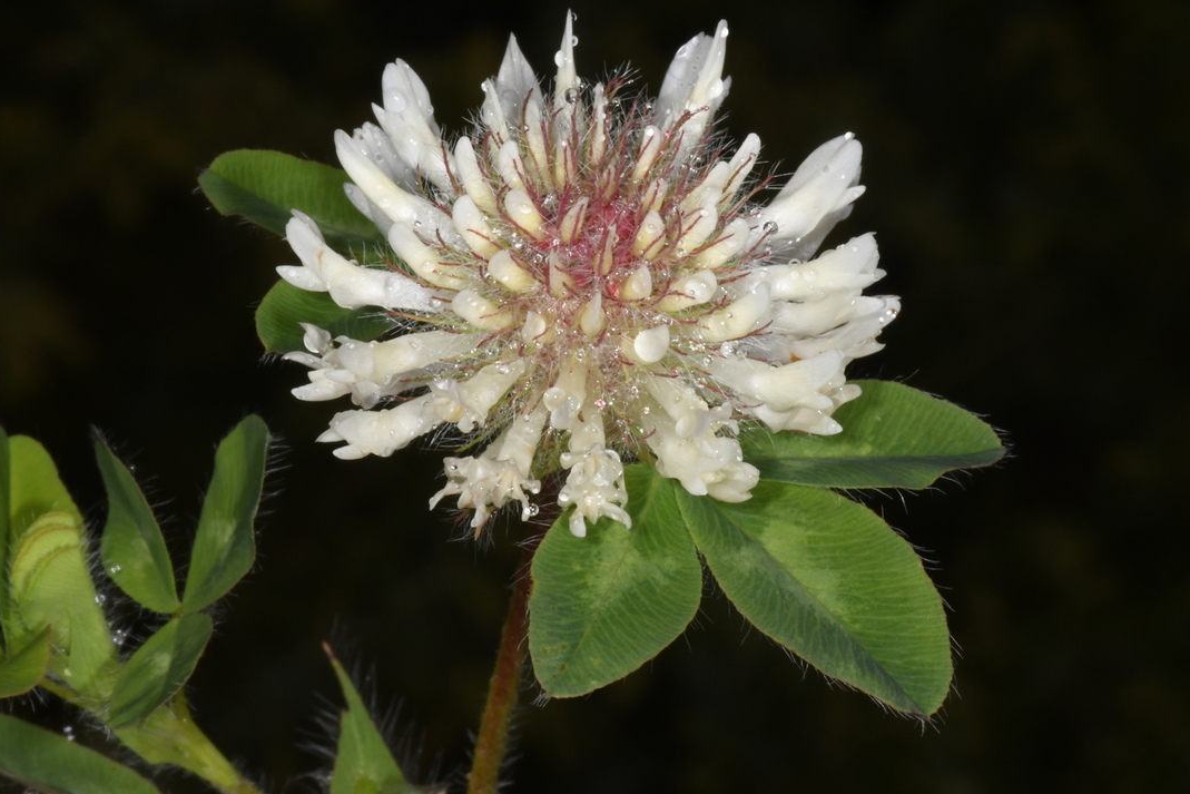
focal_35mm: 160
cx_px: 587
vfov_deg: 8.6
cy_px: 396
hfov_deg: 12.8
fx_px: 5289
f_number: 45
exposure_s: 1/250
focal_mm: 100
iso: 800
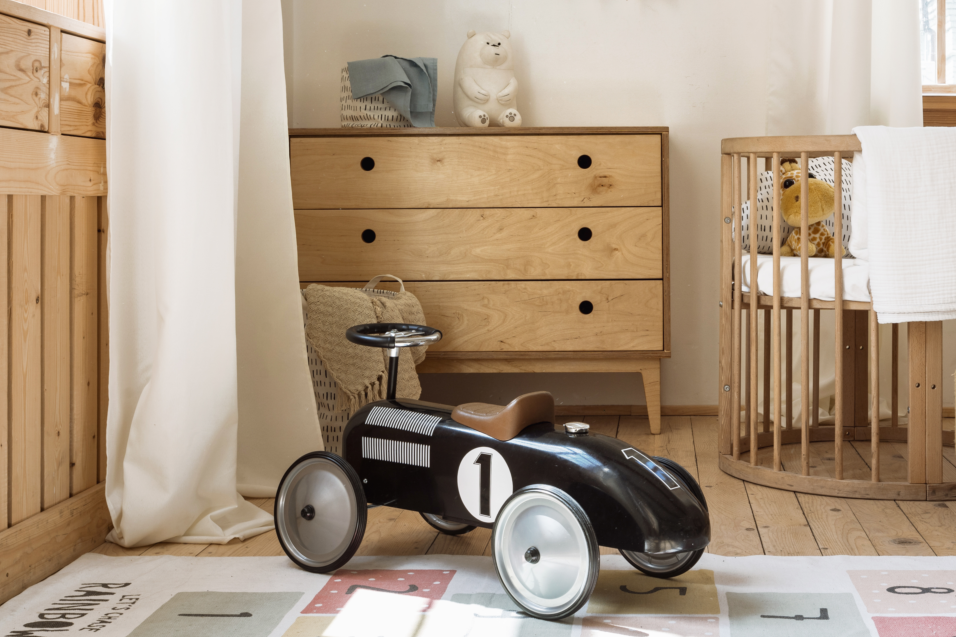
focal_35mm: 55
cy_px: 214
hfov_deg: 35.9
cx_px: 644
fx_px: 1460
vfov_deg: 24.5
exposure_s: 1/25
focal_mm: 40
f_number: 11
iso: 200
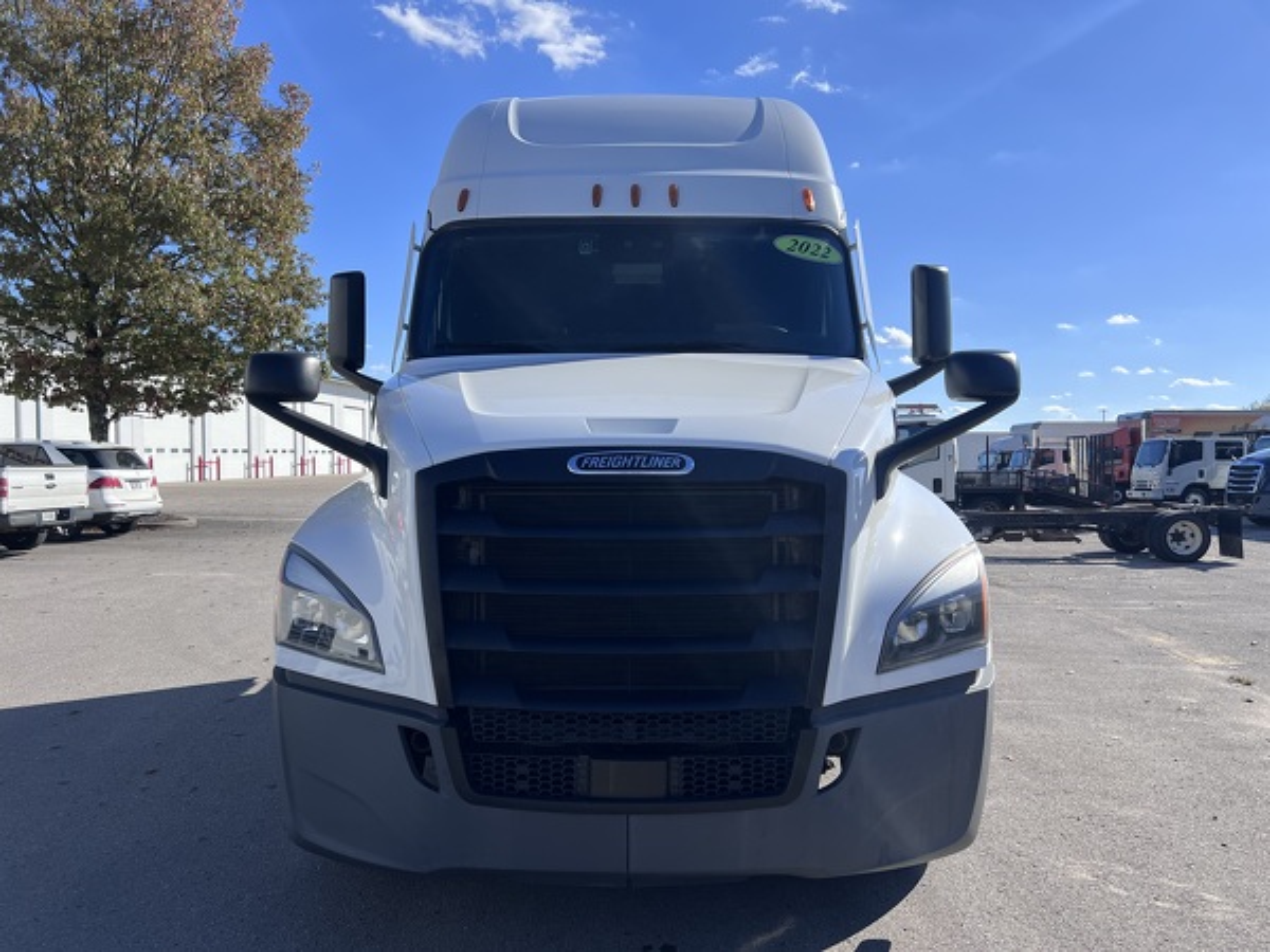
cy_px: 476
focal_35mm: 26
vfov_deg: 53.1
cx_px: 635
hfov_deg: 67.3
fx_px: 954
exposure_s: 1/4444
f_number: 1.5
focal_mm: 5.7
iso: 50
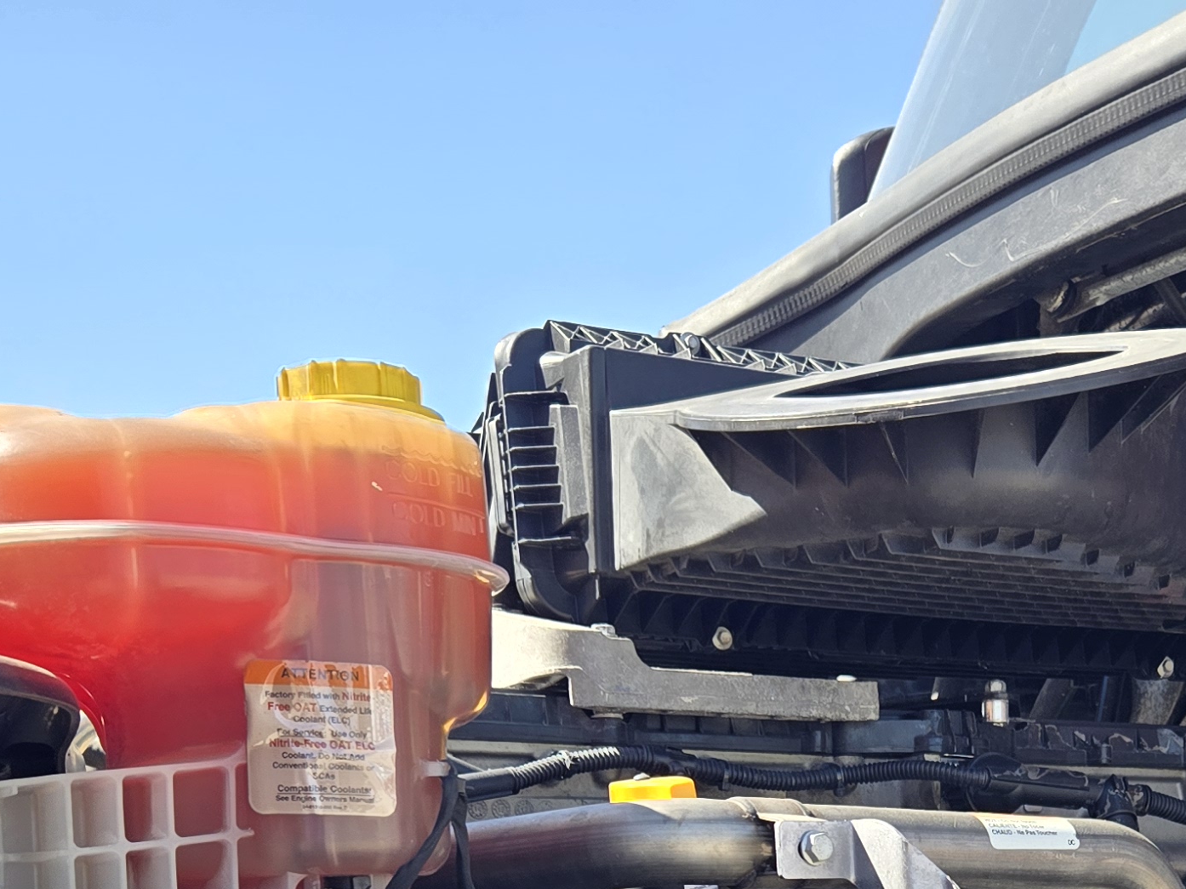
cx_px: 947
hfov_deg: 28.8
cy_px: 1262
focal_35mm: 66
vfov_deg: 19.8
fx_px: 2261
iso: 25
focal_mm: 5.4
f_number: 1.8
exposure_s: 1/562
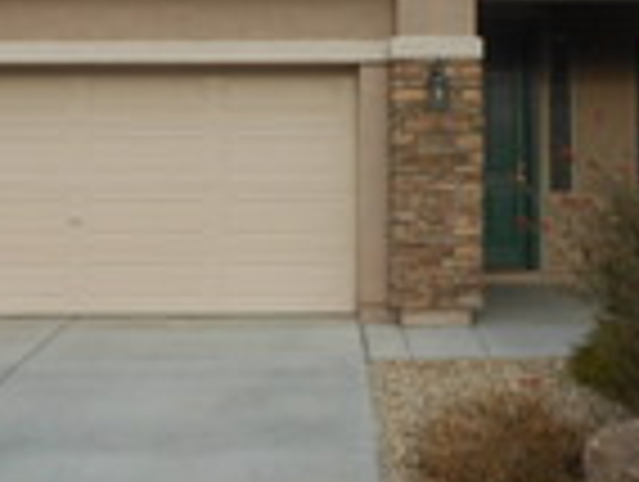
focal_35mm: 61
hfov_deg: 31.6
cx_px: 333
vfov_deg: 23.4
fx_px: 1128
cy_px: 45
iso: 80
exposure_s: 1/640
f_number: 3.2
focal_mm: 4.5
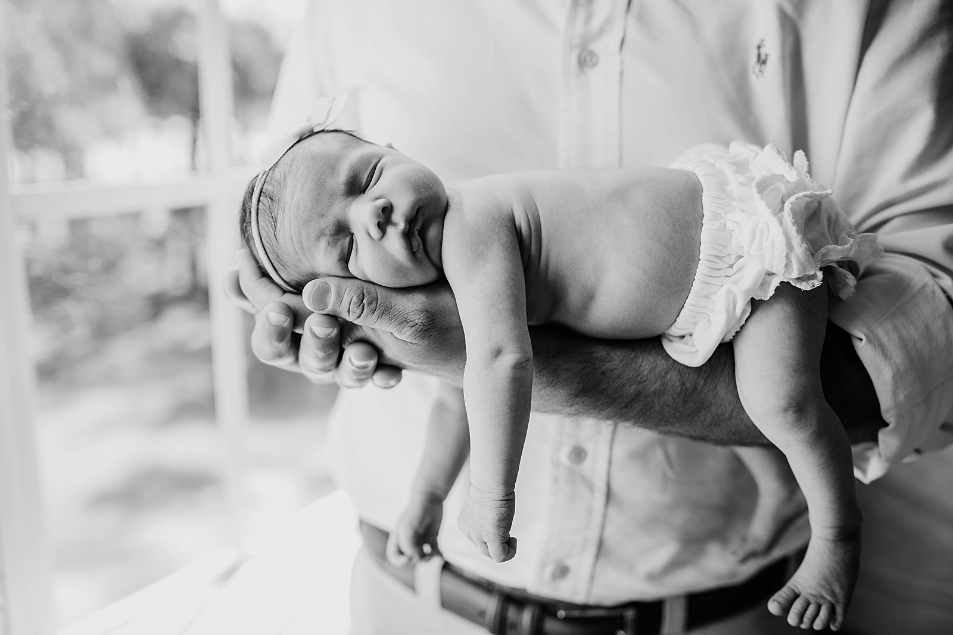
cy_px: 318
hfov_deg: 54.4
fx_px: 927
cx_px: 476
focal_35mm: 35
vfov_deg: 37.9
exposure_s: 1/320
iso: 250
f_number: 2.2
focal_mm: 35
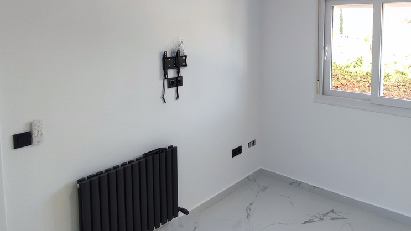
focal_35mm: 30
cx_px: 256
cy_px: 58
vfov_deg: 38.0
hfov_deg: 63.4
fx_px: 327
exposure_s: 1/100
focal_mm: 1.65
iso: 117
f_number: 2.2
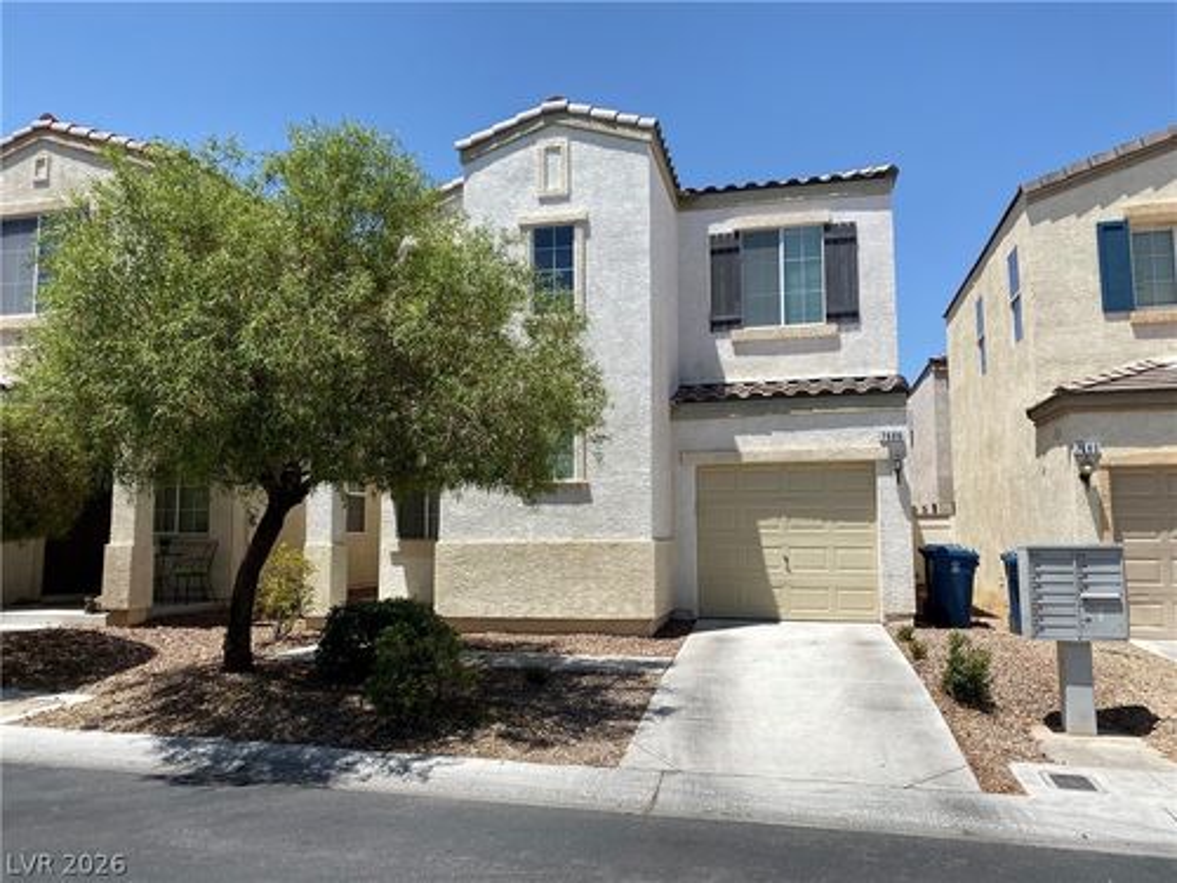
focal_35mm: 26
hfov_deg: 67.3
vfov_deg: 53.1
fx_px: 884
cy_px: 442
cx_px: 588
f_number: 1.8
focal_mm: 4.25
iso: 32
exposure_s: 1/3413
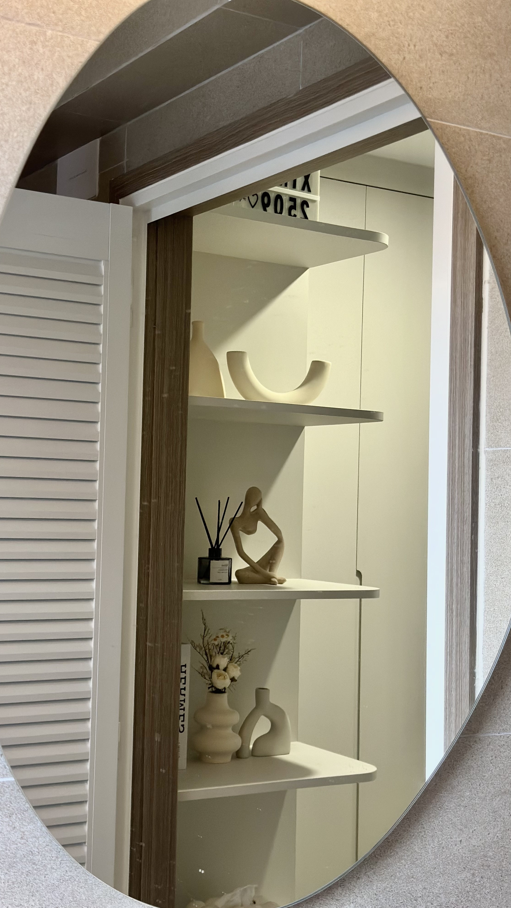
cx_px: 214
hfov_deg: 22.6
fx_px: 1277
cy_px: 452
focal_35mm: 53
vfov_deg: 39.2
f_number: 1.78
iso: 200
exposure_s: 1/60
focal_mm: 6.86
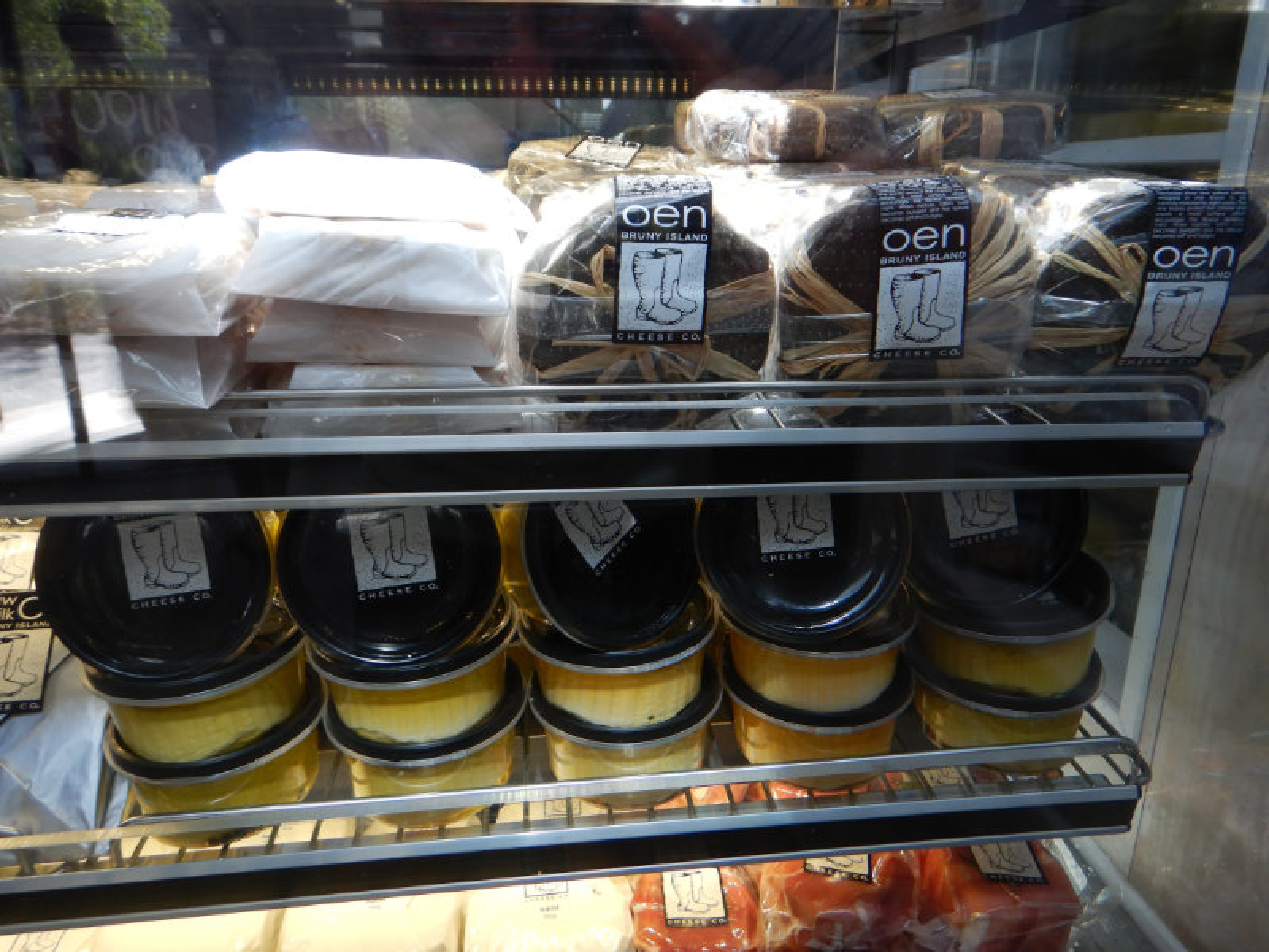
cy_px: 476
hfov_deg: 71.6
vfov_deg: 56.8
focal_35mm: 24
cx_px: 634
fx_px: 880
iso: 125
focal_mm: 4.3
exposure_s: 1/80
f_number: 2.8
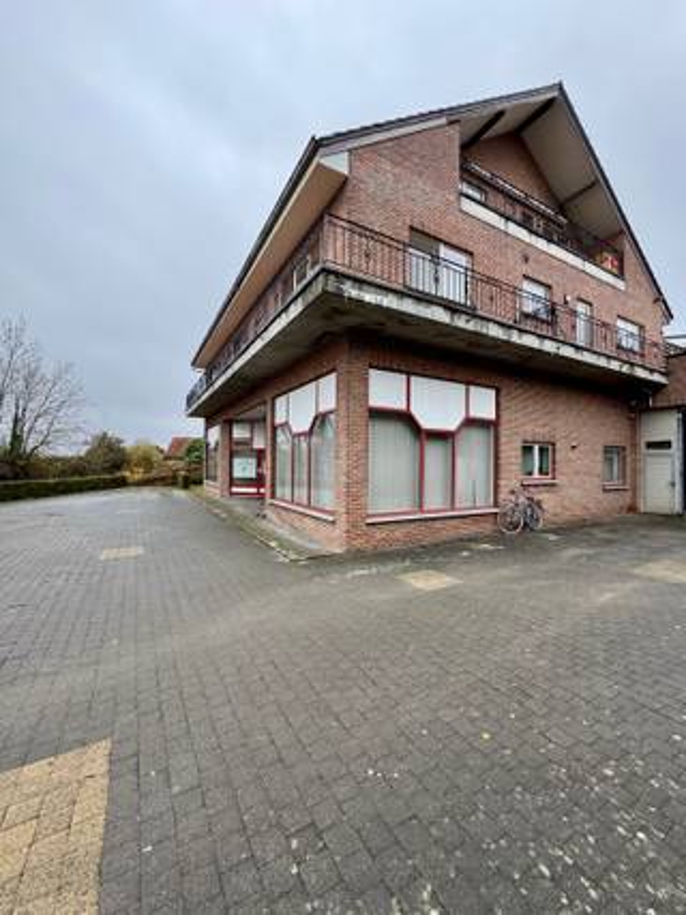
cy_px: 458
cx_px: 343
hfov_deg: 85.6
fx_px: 370
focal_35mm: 14
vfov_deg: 102.1
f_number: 2.2
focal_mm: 2.22
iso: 40
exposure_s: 1/102
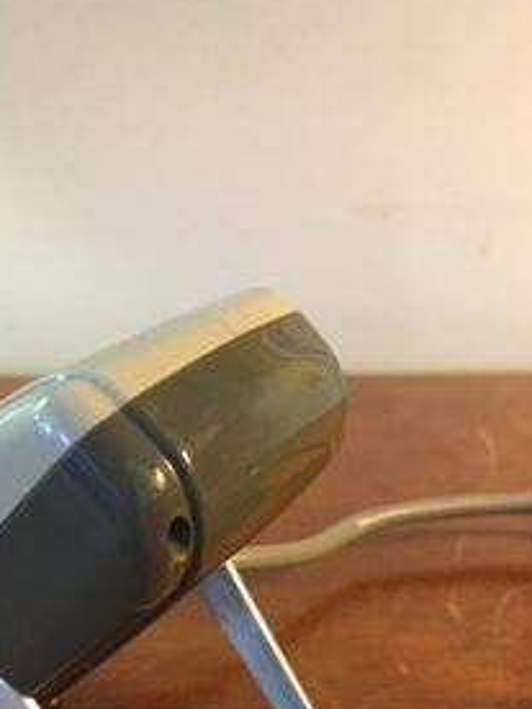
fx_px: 1004
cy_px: 541
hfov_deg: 29.2
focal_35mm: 49
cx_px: 134
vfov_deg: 37.8
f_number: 2.2
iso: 200
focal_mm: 4.15
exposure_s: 1/25
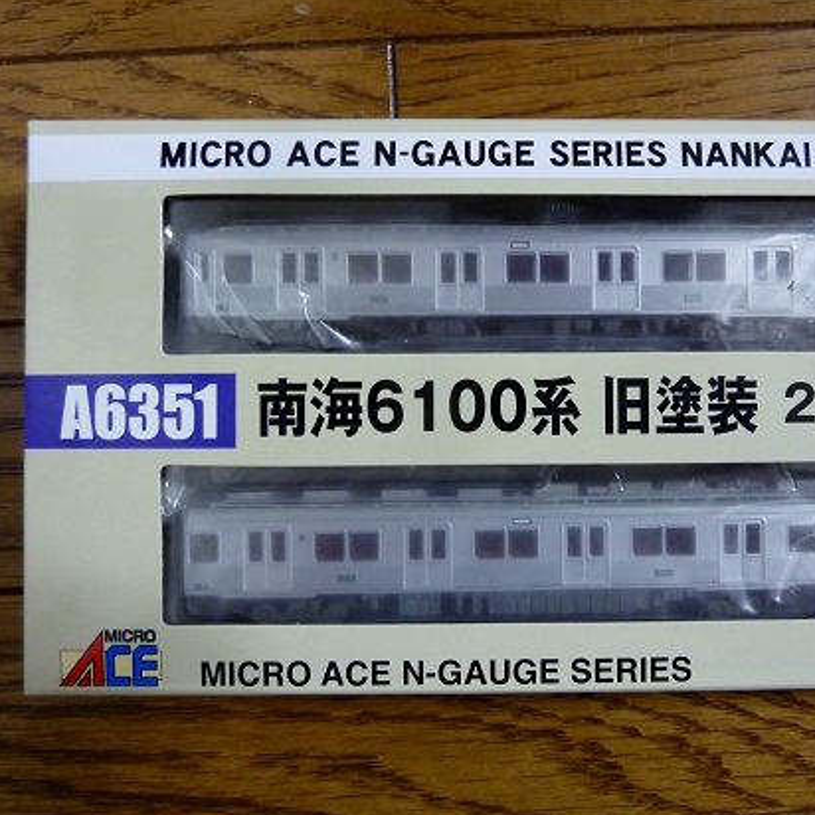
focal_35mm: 30
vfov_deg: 54.0
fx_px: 799
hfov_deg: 53.1
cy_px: 409
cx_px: 534
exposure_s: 1/15
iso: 400
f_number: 3.3
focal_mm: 4.1
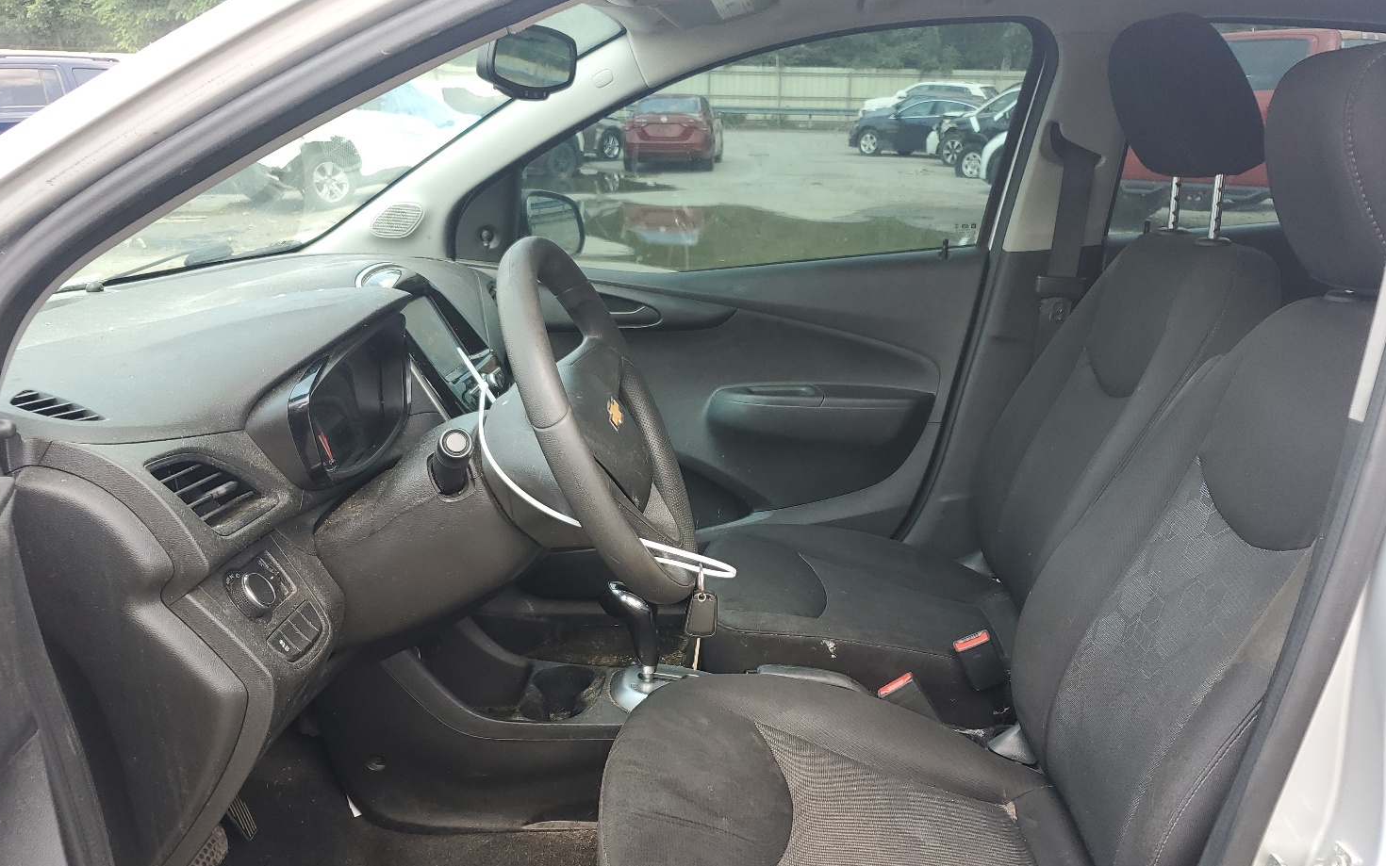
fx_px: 1133
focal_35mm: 30
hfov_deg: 62.9
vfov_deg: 41.7
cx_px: 694
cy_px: 503
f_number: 1.5
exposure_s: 1/208
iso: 50
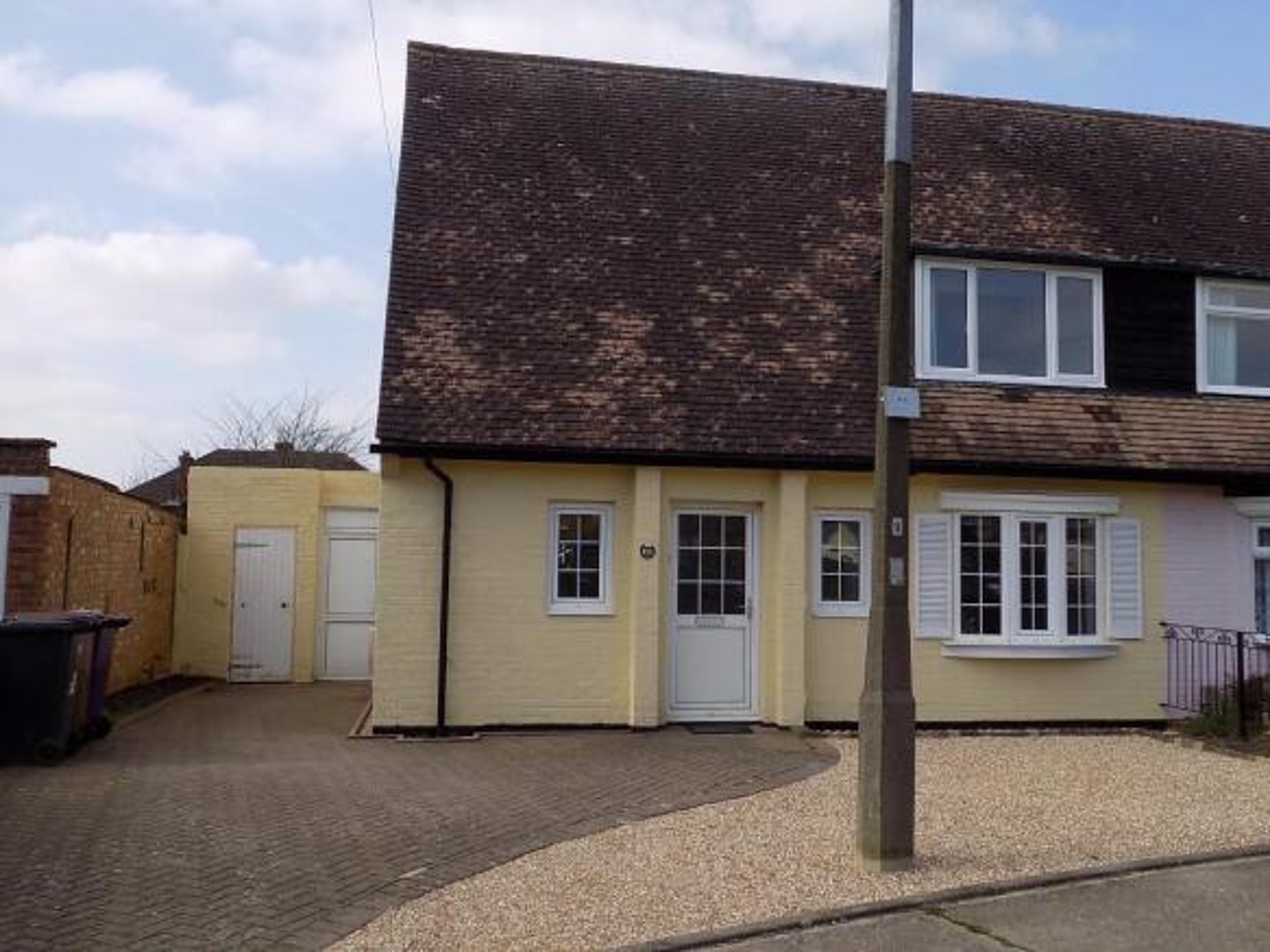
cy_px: 476
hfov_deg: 60.0
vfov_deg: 46.8
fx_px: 1100
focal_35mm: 30
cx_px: 635
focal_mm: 5.3
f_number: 3.3
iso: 80
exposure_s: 1/640
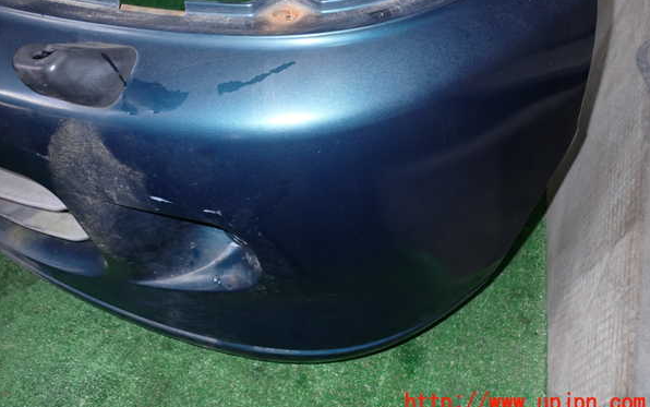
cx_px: 324
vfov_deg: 39.4
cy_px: 171
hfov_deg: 59.6
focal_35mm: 32
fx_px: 567
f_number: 6.3
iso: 250
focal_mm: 5.4
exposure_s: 1/30
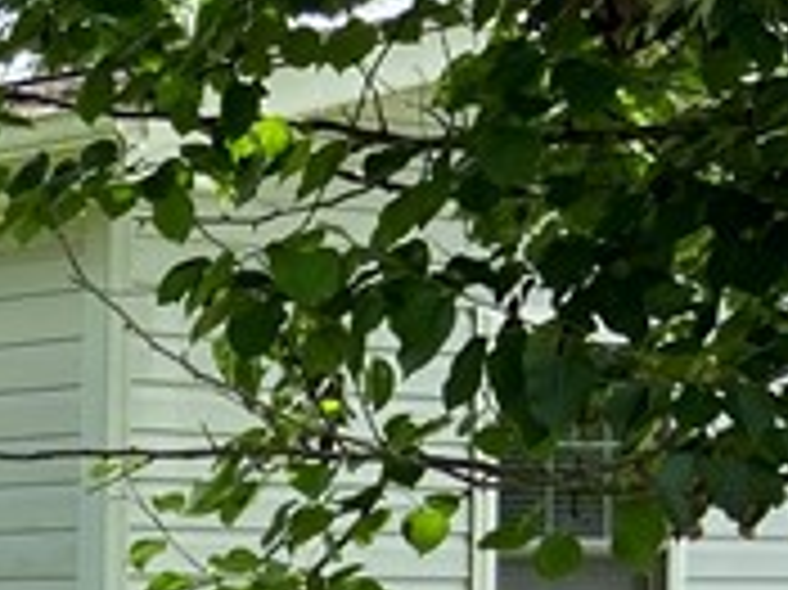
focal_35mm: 152
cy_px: 833
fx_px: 3458
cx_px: -1022
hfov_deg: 11.2
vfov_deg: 9.5
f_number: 1.8
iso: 32
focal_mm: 4.25
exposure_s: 1/822
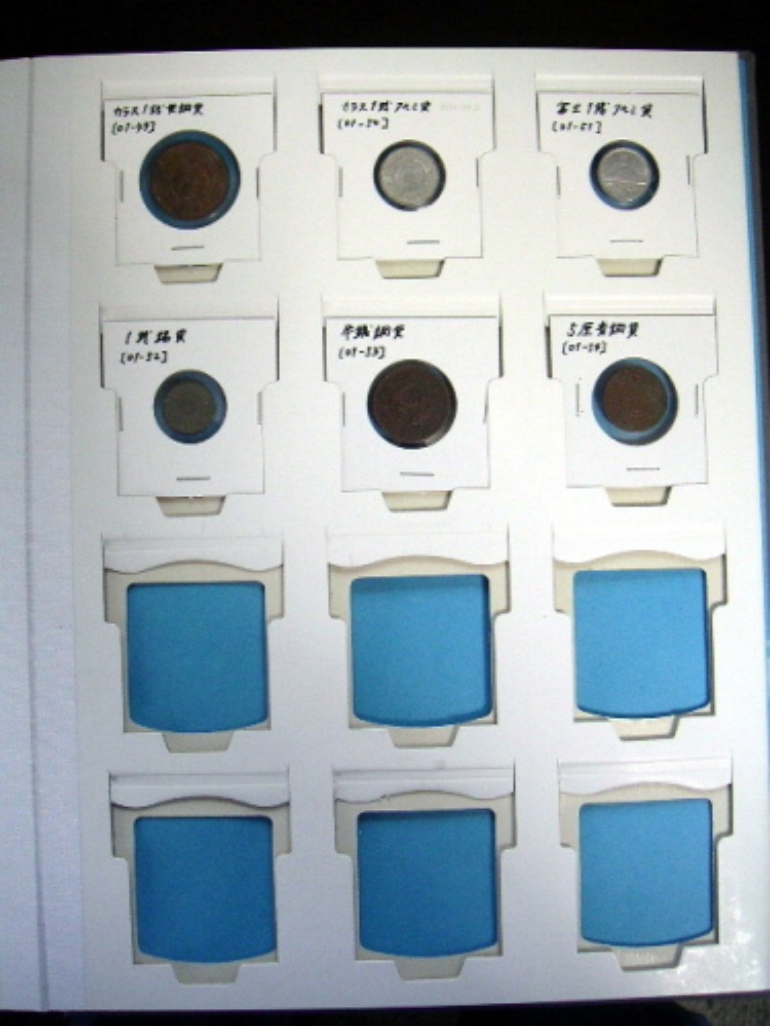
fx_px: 1127
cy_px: 513
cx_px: 385
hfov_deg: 37.7
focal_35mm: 38
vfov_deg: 49.0
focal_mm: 6
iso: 100
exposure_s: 1/30
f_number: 2.8
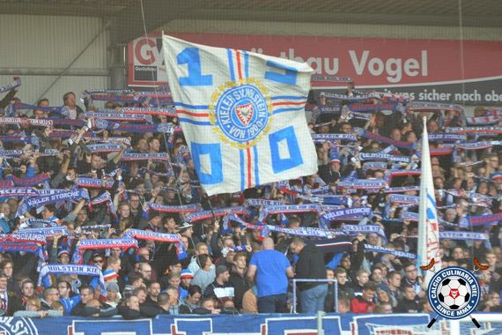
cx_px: 251
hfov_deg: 8.1
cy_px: 168
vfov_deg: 5.4
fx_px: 3556
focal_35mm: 255
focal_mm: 170
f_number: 2.8
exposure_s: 1/250
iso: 500
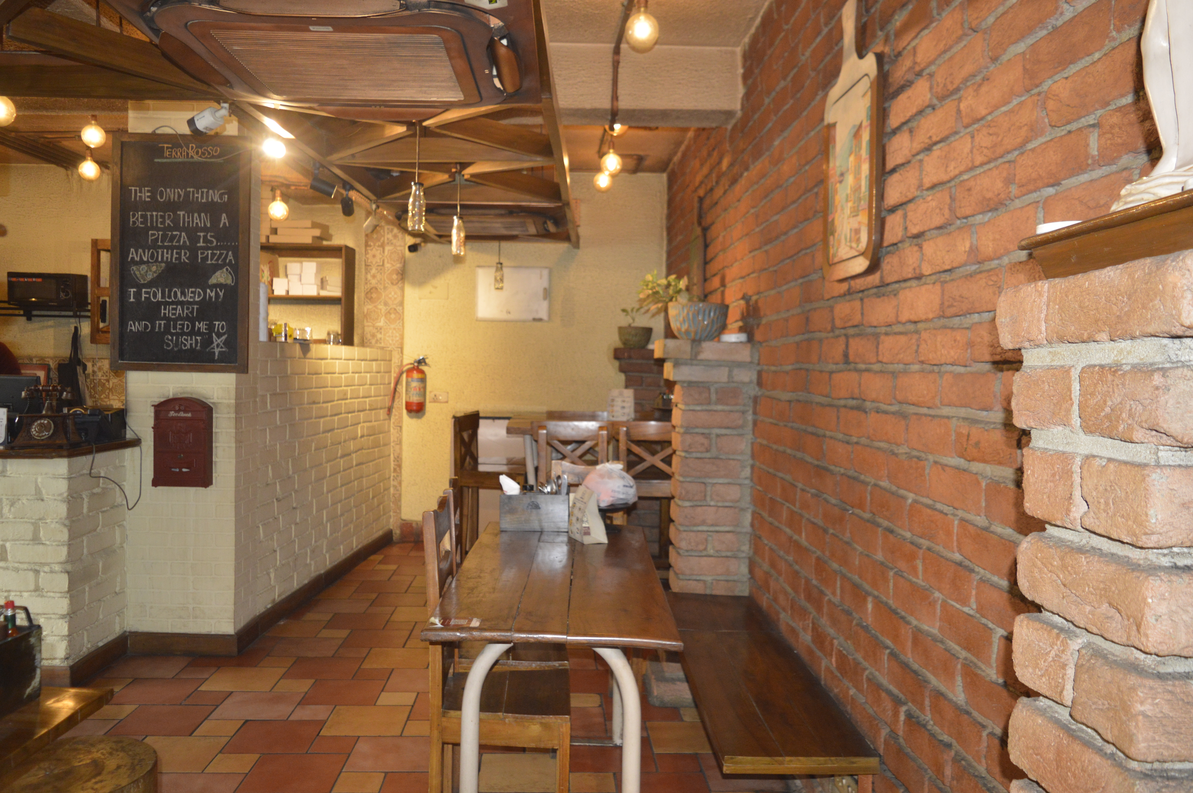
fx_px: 894
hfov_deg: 67.4
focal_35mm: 27
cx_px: 596
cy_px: 396
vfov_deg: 47.8
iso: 900
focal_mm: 18
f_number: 3.5
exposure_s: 1/60
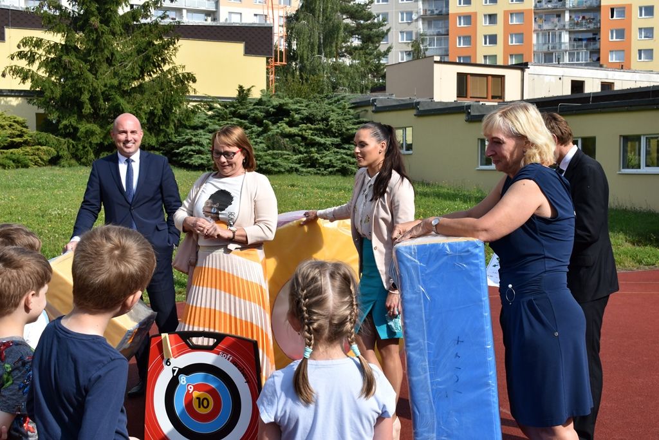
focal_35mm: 48
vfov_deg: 28.1
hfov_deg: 41.1
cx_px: 330
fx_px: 879
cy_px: 220
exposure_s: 1/400
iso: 200
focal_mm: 32
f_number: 10
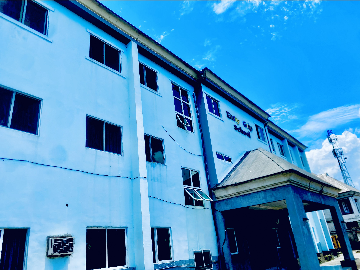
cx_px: 180
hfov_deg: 67.3
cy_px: 135
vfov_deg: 53.1
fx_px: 270
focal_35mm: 26
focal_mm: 4.25
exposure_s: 1/2358
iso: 32
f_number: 1.8
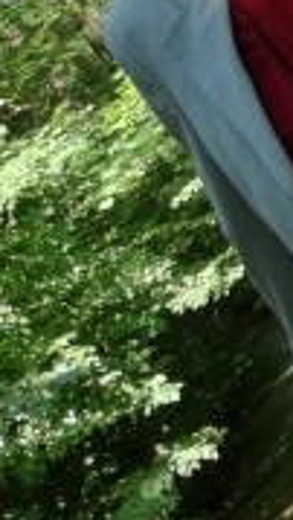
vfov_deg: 16.2
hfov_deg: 9.2
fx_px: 1791
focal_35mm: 130
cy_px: 17
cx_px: 337
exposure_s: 1/200
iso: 50
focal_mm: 3.79
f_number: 2
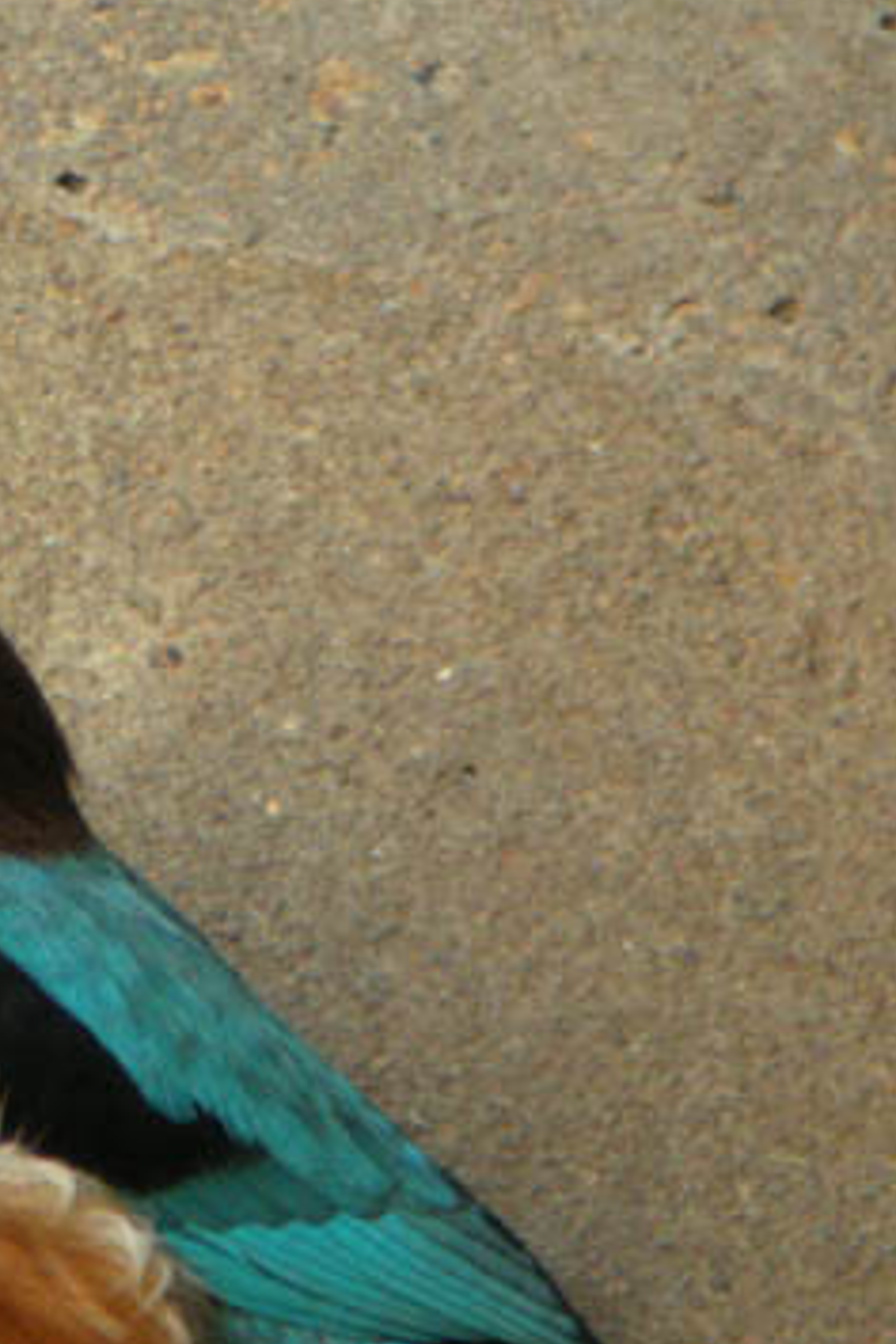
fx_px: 10788
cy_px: 456
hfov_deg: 4.7
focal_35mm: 289
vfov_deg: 7.1
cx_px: -34
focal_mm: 26.3
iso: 200
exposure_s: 1/30.8
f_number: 7.3
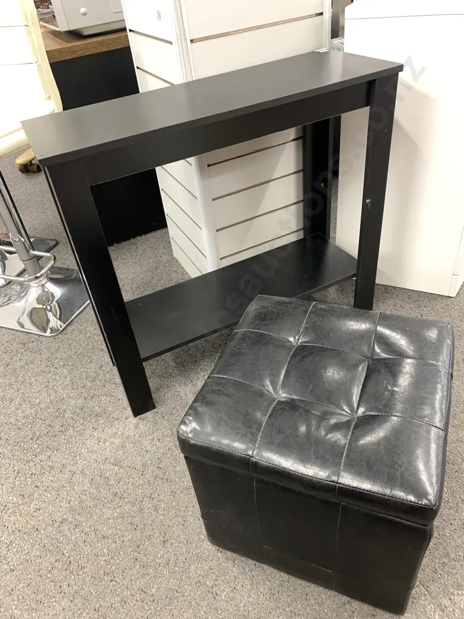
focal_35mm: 26
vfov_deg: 67.3
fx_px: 465
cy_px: 310
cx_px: 232
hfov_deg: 53.1
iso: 160
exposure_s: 1/50
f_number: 1.8
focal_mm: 4.25
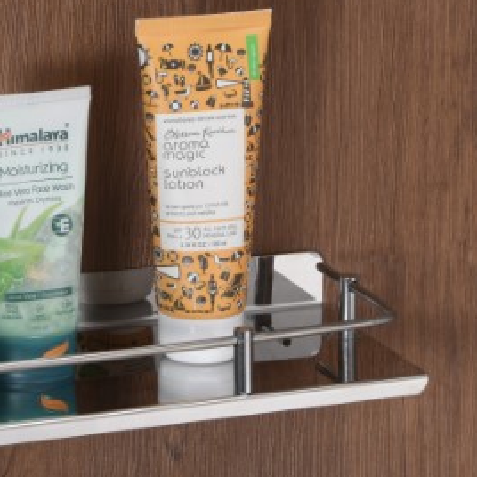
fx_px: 5987
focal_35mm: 384
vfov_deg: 4.6
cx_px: 39
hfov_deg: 4.6
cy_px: 247
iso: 160
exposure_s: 1/25
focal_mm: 135
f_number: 13
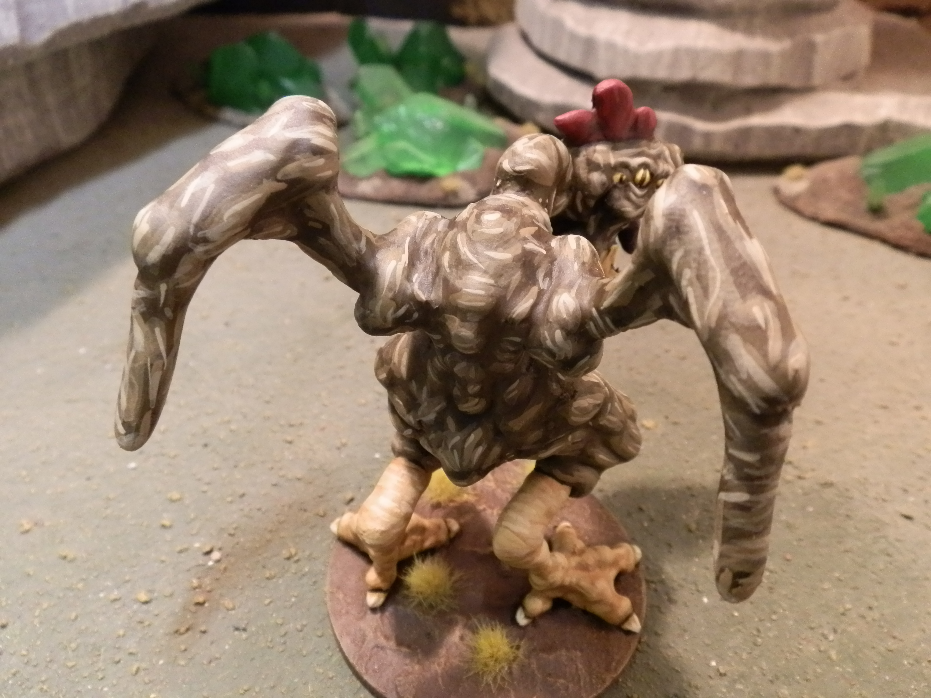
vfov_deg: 49.7
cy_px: 349
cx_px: 466
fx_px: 753
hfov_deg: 63.4
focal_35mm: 28
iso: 400
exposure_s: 1/40
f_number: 3.1
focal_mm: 5
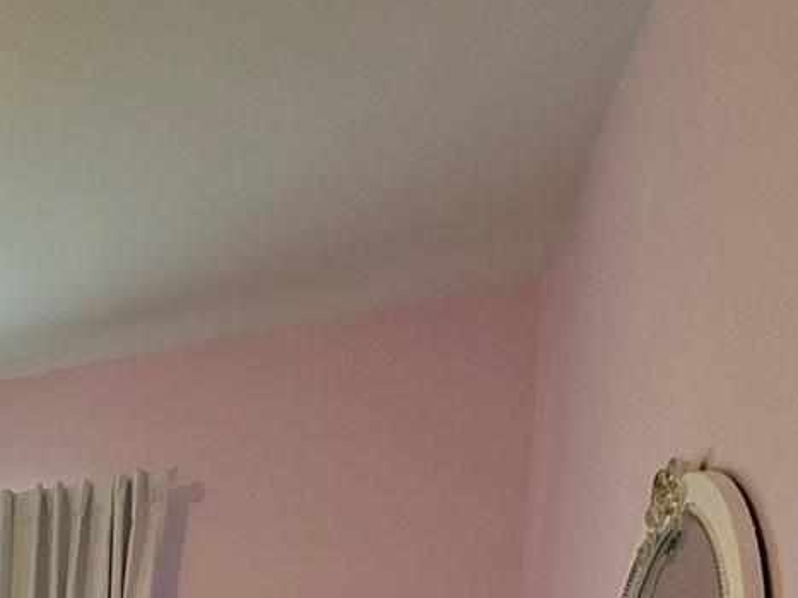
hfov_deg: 31.4
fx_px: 1106
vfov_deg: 22.7
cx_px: -219
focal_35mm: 48
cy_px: 967
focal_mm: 2.22
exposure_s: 1/120
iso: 250
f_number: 2.2
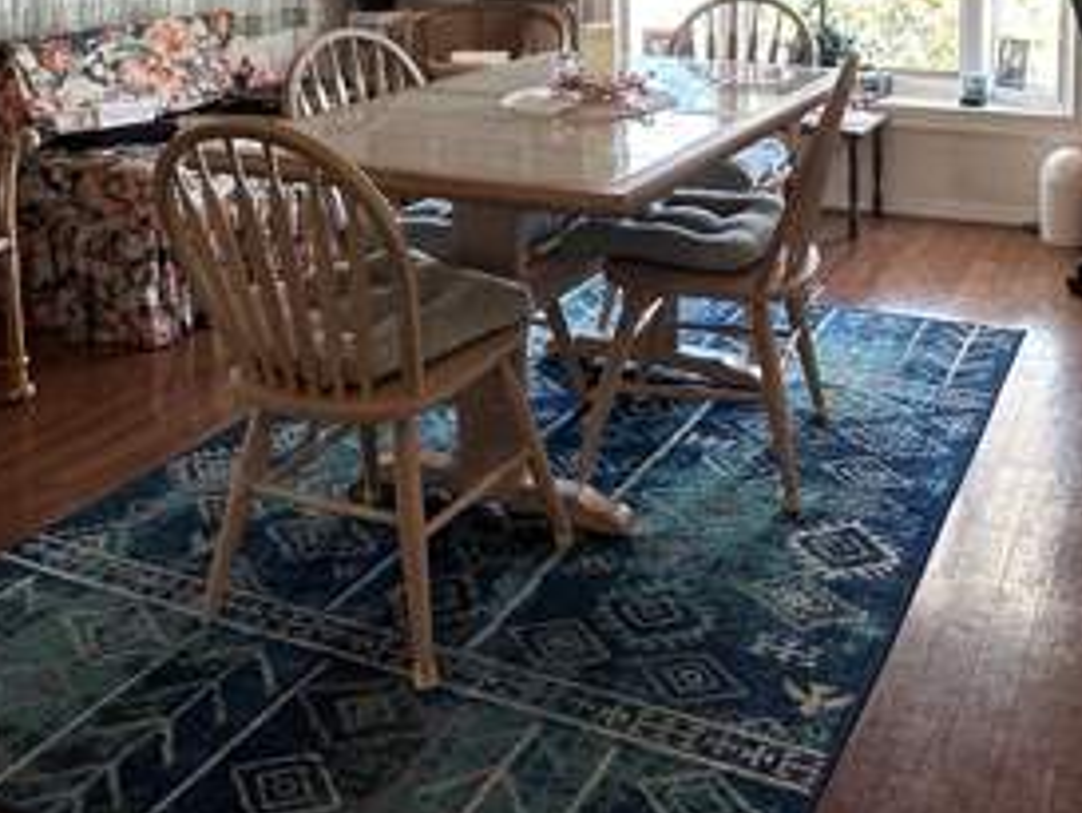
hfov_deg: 45.0
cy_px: -8
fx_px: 1282
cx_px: 737
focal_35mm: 41
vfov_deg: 32.3
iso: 160
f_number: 2.2
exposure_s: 1/120
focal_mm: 2.22
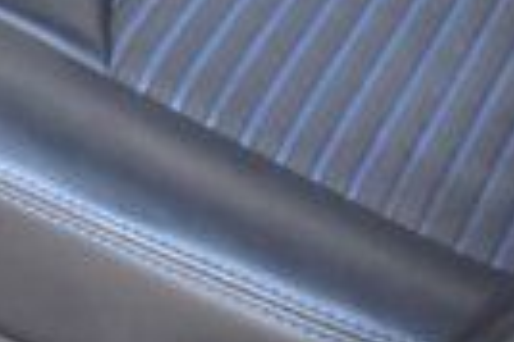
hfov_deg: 9.7
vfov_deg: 5.9
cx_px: -192
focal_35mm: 207
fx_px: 2952
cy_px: -853
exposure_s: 1/15
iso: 1100
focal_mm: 18
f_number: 6.3
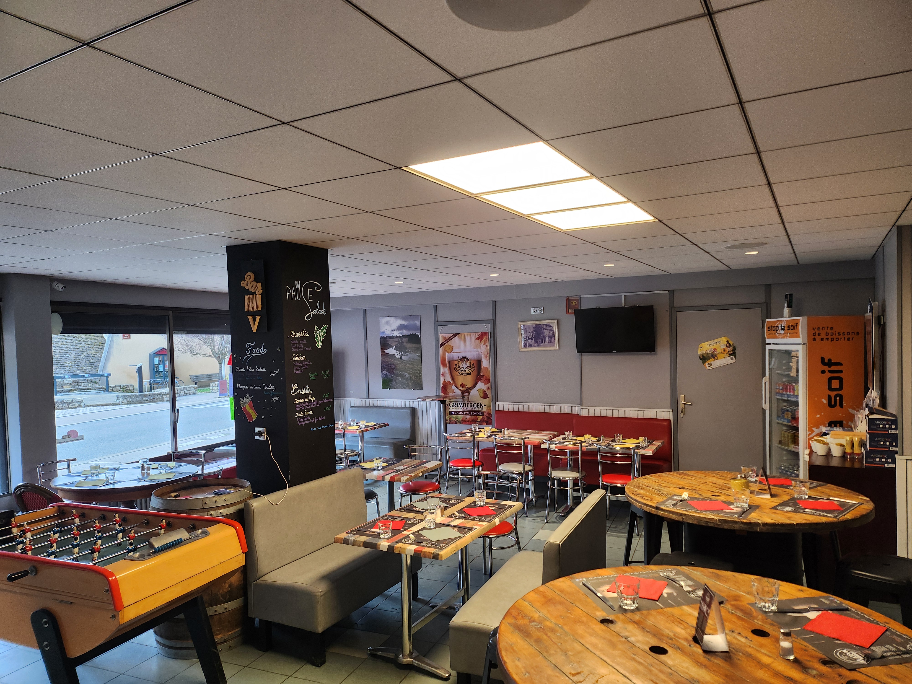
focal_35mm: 24
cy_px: 342
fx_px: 632
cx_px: 456
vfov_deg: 56.8
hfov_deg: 71.6
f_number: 1.8
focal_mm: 5
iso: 160
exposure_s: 1/100
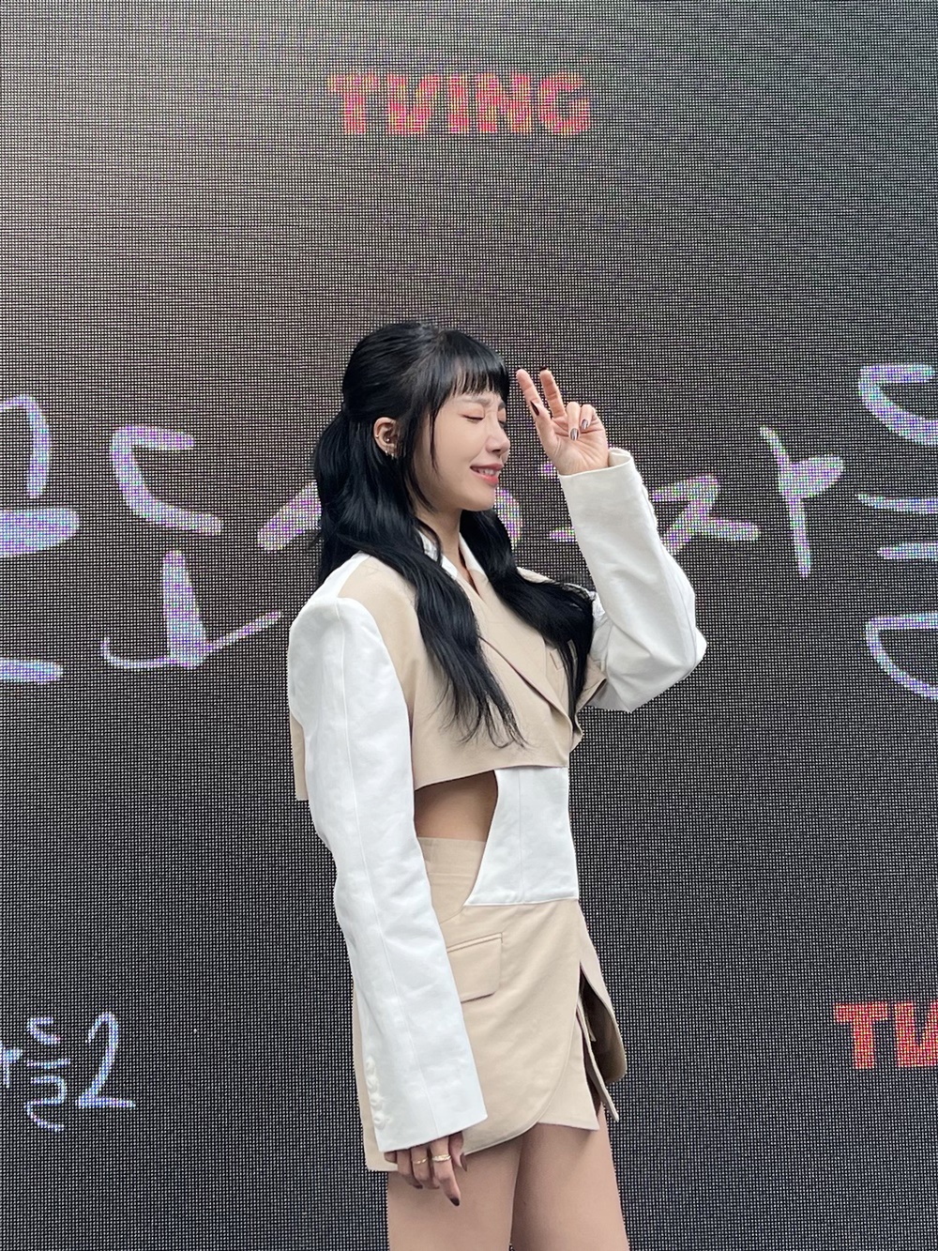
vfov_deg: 67.3
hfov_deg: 53.1
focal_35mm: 26
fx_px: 939
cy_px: 626
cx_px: 469
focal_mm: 5.1
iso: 50
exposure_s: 1/120
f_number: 1.6
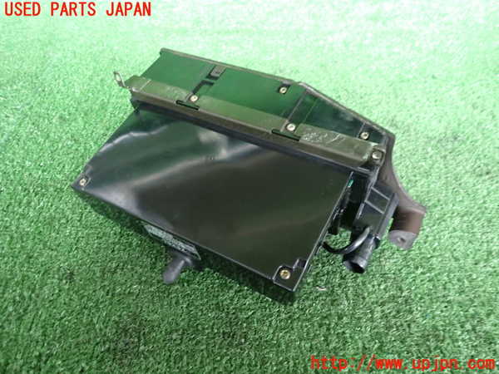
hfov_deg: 69.4
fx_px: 360
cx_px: 250
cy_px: 187
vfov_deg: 54.9
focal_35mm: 25
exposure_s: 1/20
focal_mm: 4.5
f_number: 2
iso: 800
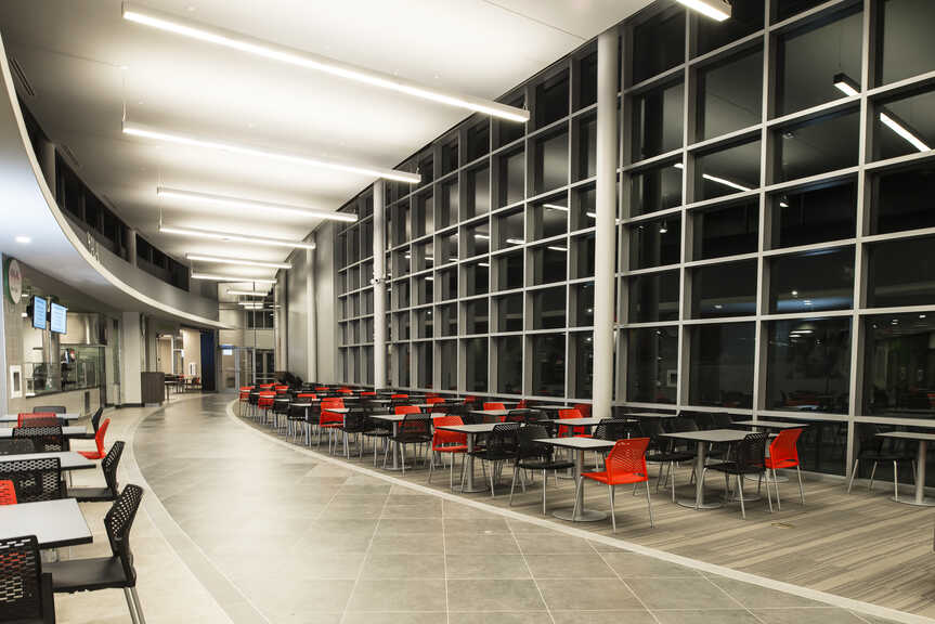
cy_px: 312
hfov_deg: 73.7
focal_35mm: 24
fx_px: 624
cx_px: 468
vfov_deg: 53.2
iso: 160
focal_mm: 24
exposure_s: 1/1.25
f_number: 13
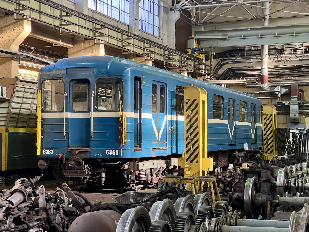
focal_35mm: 77
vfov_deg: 19.1
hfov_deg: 25.3
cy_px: 116
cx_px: 154
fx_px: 687
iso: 160
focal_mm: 9
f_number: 2.8
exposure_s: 1/50
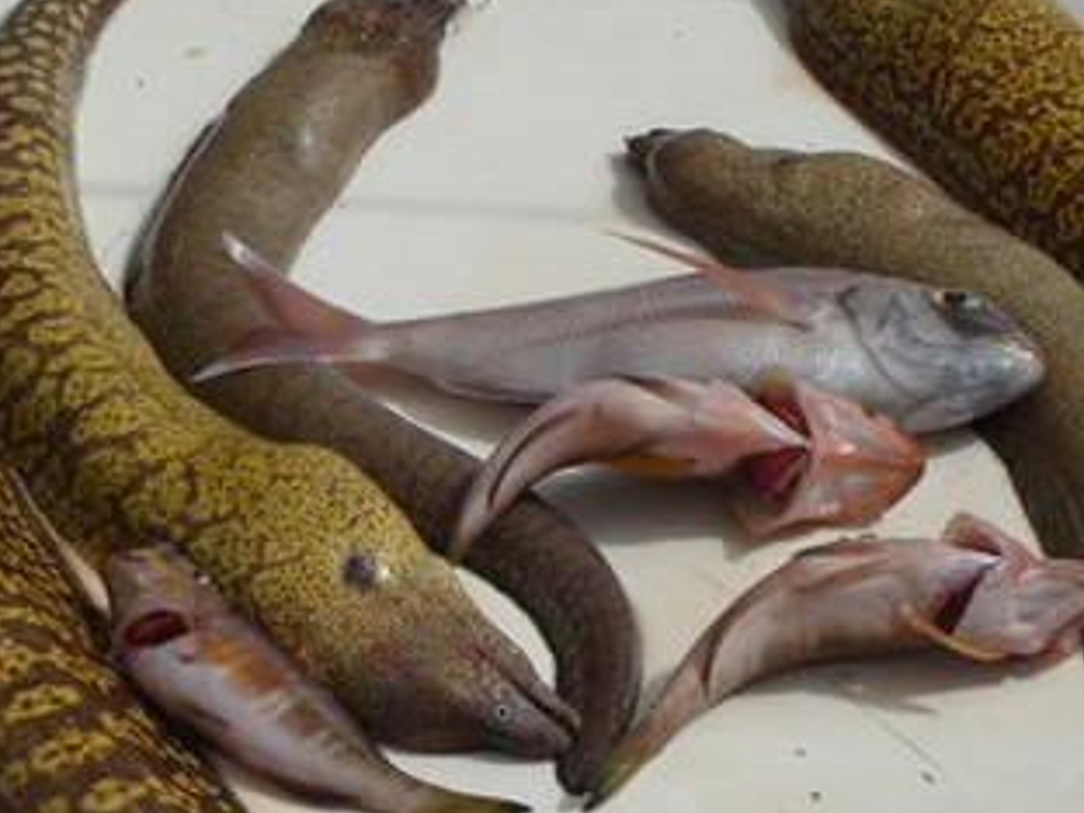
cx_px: 455
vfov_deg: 7.7
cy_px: 556
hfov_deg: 10.3
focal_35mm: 192
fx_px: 6012
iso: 80
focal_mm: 19.7
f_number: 6.9
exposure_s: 1/800
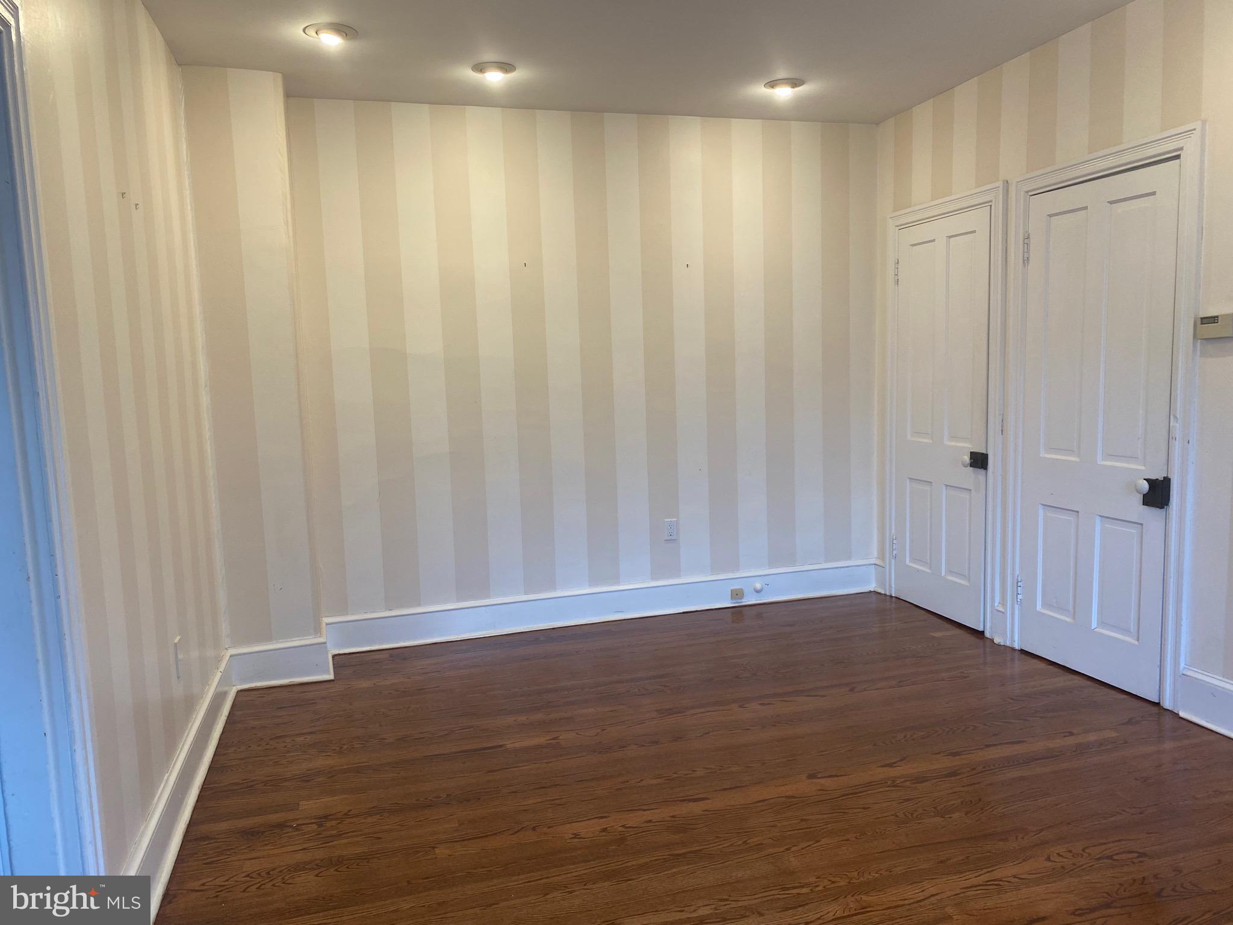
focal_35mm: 26
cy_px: 462
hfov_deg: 67.3
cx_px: 616
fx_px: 926
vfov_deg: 53.1
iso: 64
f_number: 1.8
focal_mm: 4.25
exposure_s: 1/60
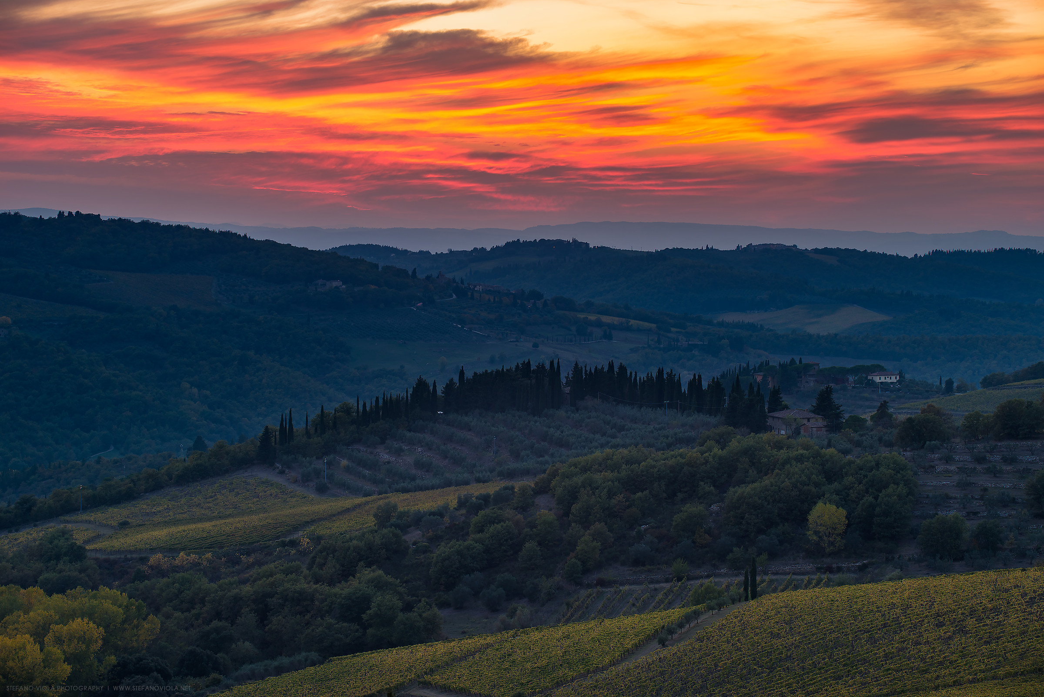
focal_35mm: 110
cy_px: 348
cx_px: 522
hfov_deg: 18.6
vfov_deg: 12.5
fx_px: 3191
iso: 31
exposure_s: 3
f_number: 7.1
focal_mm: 110
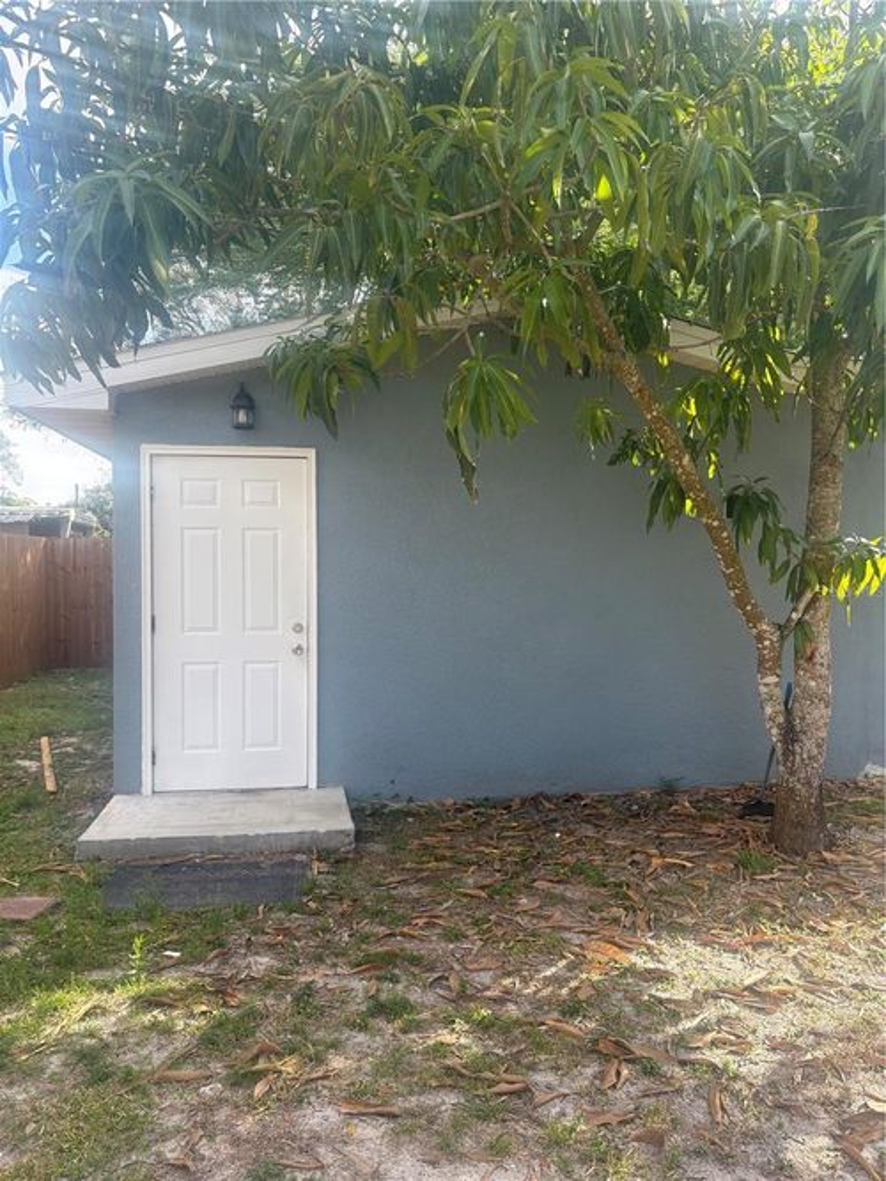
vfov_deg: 67.3
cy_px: 590
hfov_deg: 53.0
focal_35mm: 26
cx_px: 443
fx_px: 888
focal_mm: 5.96
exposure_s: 1/660
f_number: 1.6
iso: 50
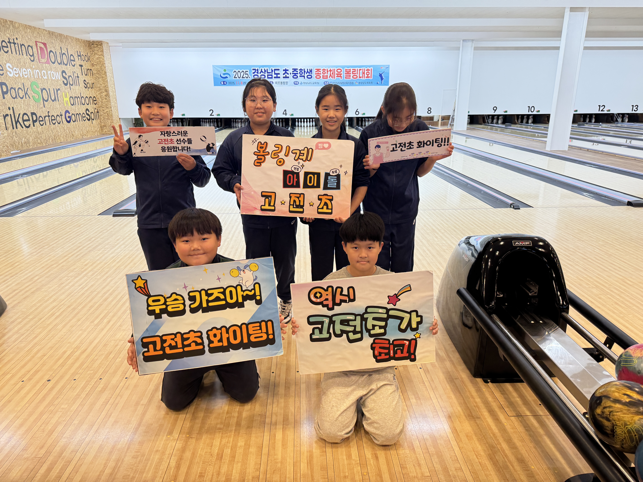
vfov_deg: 56.8
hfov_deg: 71.6
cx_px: 322
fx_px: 446
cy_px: 241
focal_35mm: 24
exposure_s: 1/120
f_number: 1.78
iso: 160
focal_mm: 6.76
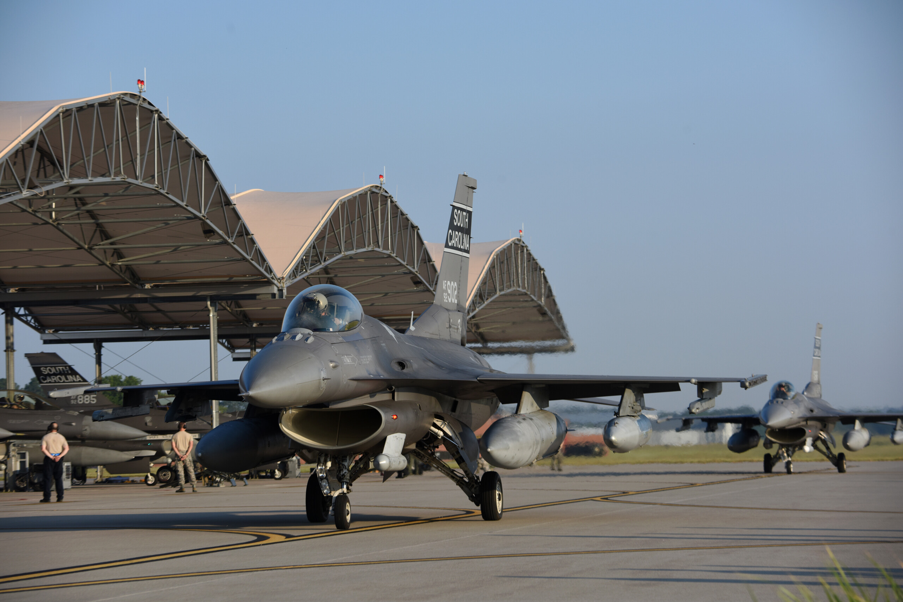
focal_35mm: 140
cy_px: 301
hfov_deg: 14.7
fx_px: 3512
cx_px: 452
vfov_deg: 9.8
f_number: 8
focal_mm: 140
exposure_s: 1/200
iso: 250
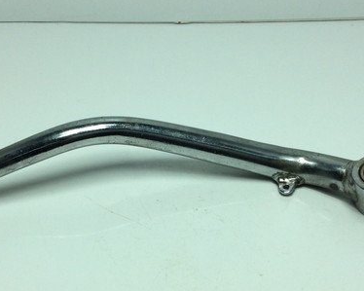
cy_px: 183
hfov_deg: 37.3
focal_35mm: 50
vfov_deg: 30.1
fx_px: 539
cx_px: 158
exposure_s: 1/706
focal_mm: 3.3
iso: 32
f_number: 2.4
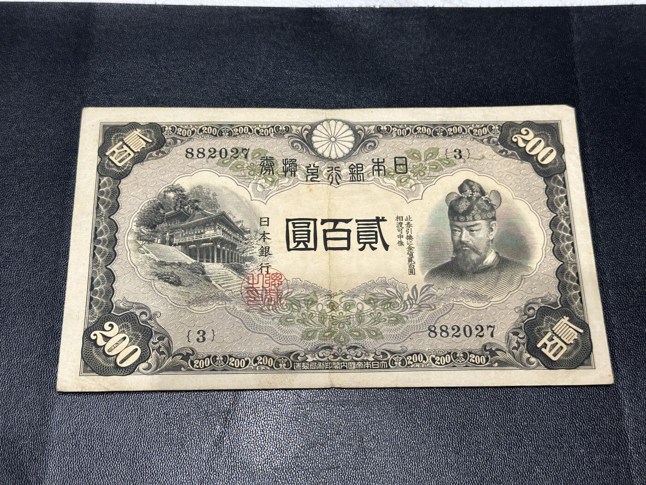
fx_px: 896
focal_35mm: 48
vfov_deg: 30.3
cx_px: 323
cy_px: 242
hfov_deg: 39.7
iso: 125
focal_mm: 6.86
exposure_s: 1/50
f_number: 1.78
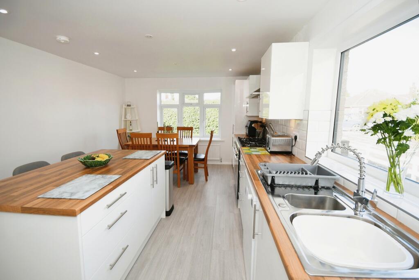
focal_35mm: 15
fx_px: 175
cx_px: 210
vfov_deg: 77.3
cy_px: 140
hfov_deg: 100.4
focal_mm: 10
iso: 800
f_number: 7.1
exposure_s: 1/200
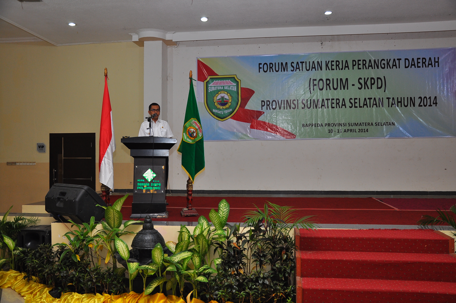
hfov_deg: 59.6
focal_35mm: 32
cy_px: 152
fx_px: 399
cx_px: 228
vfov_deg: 41.6
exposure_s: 1/100
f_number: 4
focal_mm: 21
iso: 400
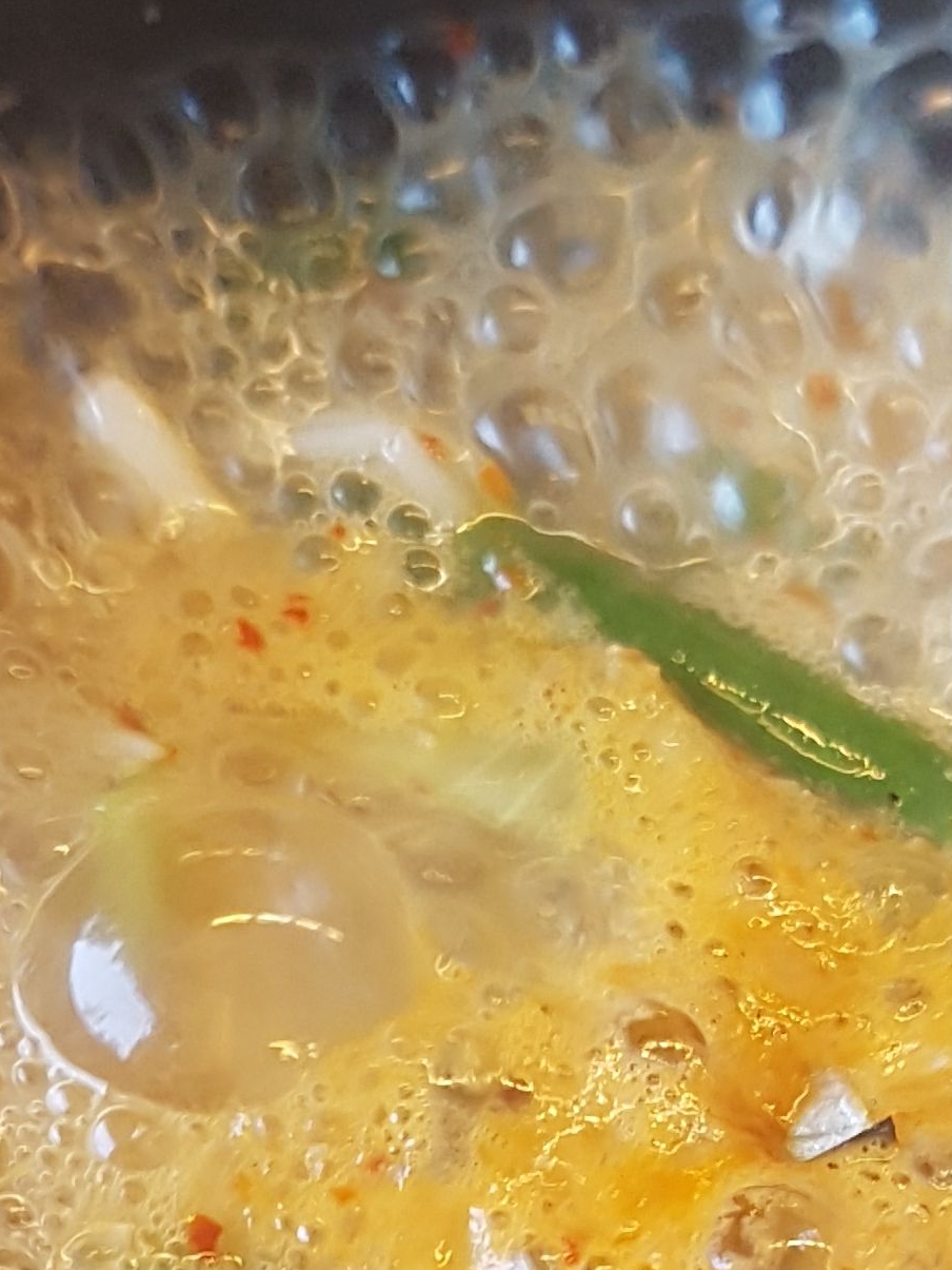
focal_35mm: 87
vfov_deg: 21.1
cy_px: 1479
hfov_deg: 16.9
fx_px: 3190
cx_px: 644
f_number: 1.7
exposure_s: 1/120
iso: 200
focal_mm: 4.2
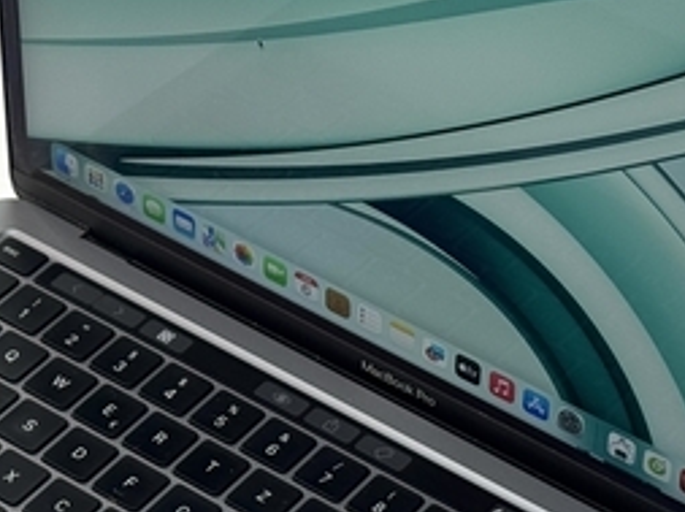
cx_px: 290
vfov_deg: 9.7
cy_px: 366
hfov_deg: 13.0
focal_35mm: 152
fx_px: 3004
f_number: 1.78
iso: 50
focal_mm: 6.76
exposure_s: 1/141
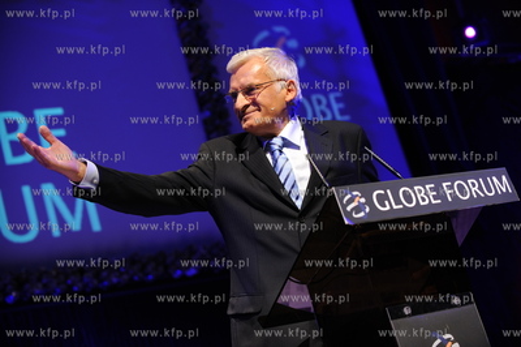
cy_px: 174
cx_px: 260
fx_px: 1186
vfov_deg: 16.6
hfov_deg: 24.8
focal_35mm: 82
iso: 800
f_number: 4
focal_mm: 82
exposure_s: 1/80
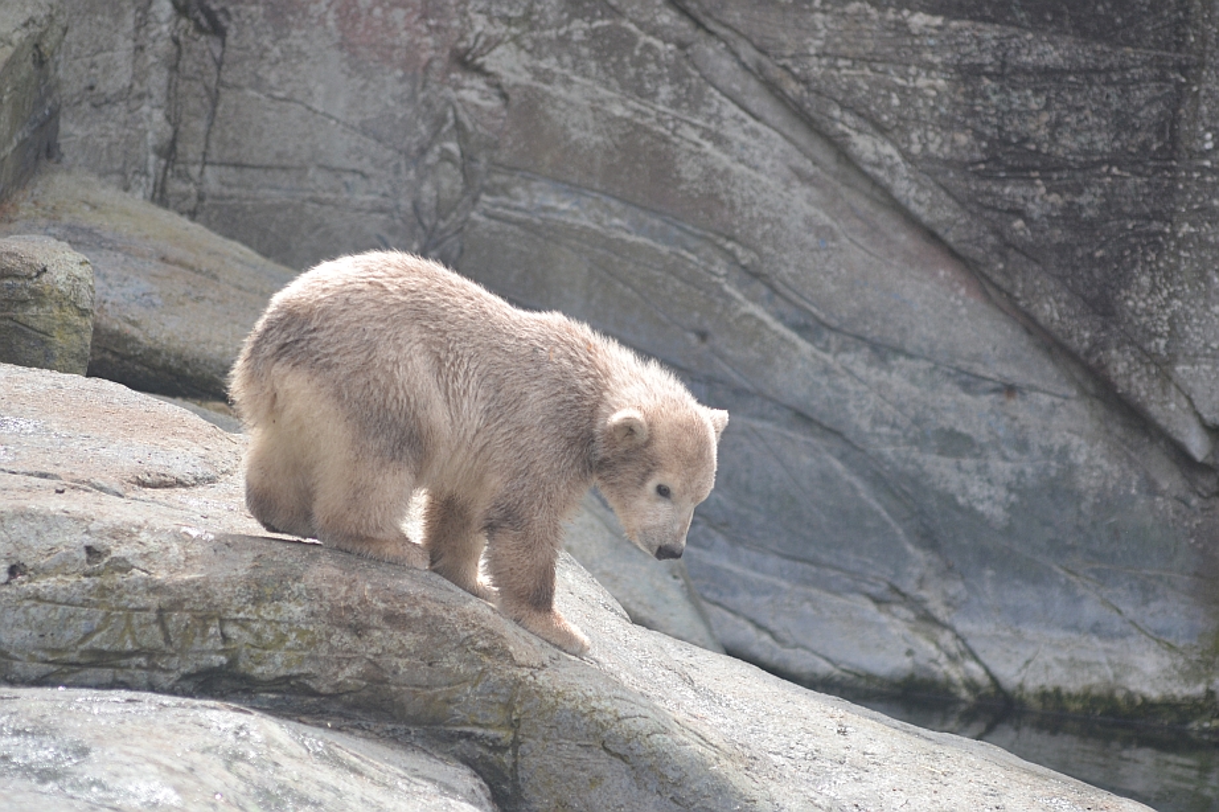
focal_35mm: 225
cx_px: 610
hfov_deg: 9.2
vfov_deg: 6.1
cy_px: 406
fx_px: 7616
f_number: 4.5
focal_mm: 150
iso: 400
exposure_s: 1/1000
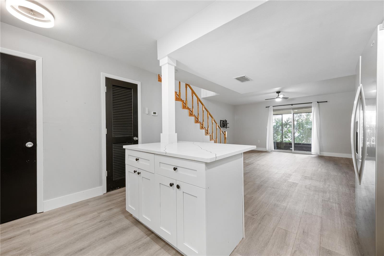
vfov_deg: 81.2
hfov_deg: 104.3
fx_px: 149
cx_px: 192
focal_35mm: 14
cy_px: 128
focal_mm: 14
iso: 500
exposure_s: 1/15
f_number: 8
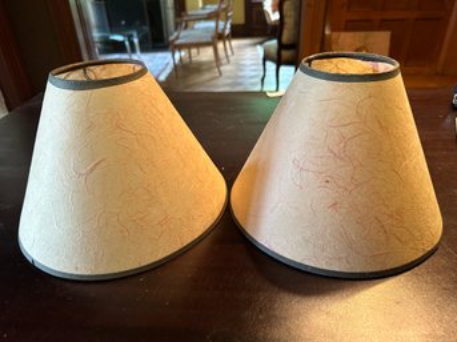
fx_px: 317
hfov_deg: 71.6
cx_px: 228
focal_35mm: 24
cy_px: 171
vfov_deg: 56.8
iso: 400
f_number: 1.78
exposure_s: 1/60
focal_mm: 6.86
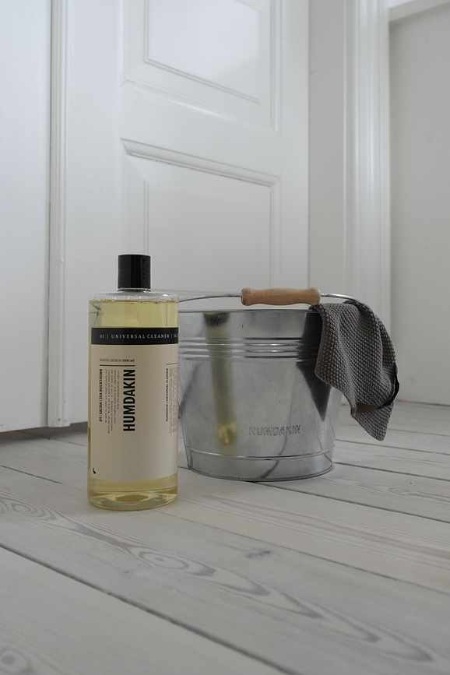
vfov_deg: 61.9
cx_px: 225
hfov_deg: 43.6
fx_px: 562
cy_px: 338
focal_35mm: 30
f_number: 3.5
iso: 400
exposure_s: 1/25
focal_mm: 20
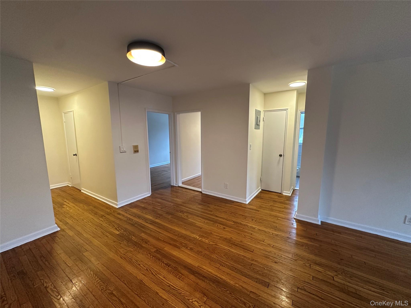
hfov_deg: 102.1
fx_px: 166
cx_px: 206
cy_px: 154
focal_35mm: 14
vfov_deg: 85.7
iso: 320
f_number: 2.2
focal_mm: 2.22
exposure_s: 1/120
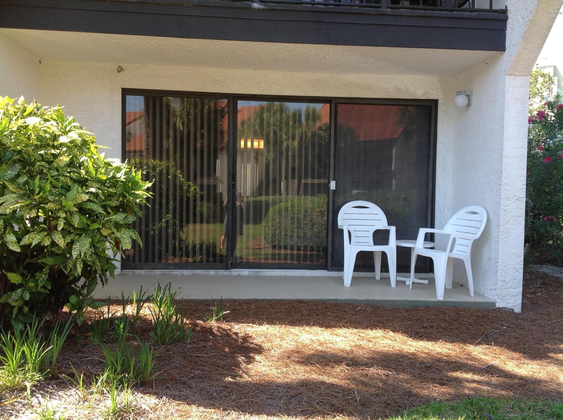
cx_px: 282
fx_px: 568
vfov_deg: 40.6
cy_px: 210
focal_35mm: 35
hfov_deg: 52.7
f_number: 2.4
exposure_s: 1/277
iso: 50
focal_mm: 4.28
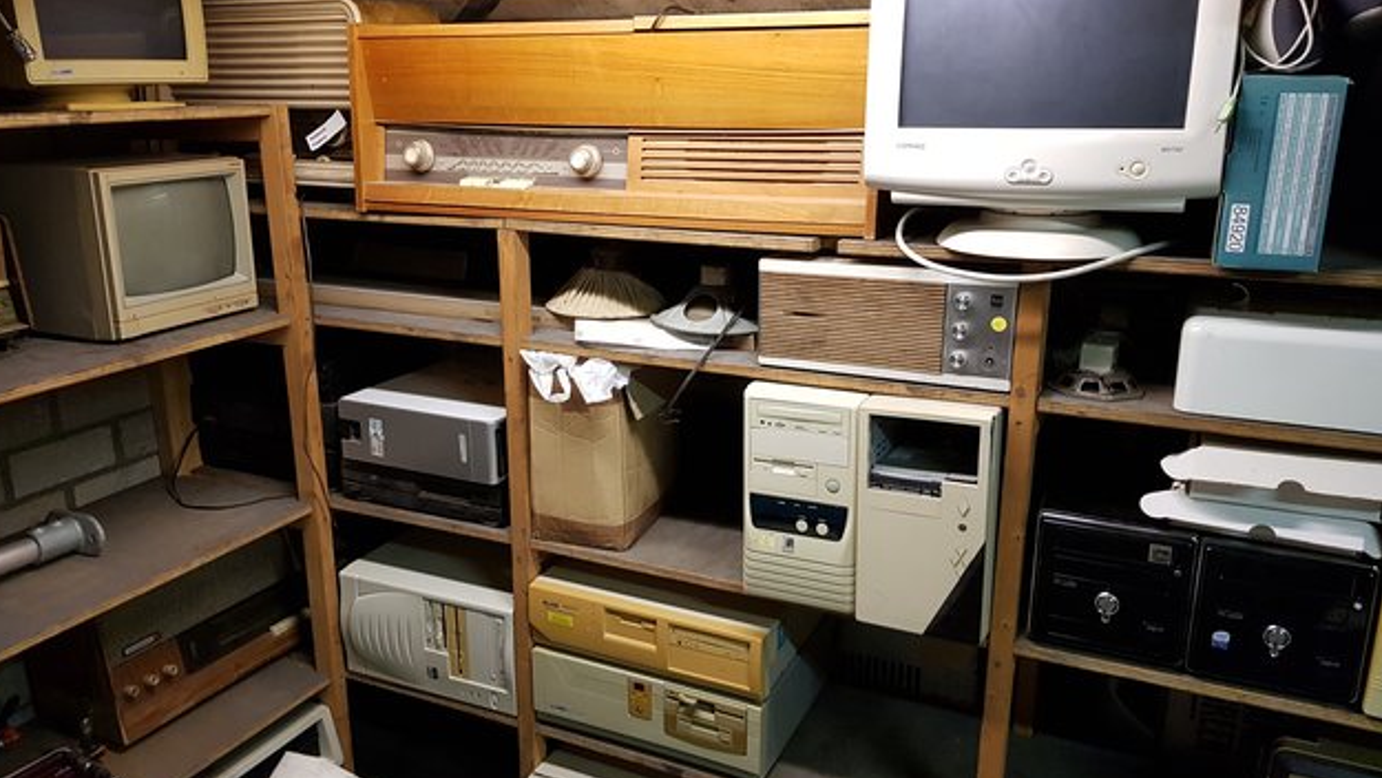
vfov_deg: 40.2
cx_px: 677
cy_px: 420
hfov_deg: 66.0
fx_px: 1063
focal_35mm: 29
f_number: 1.7
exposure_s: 1/33
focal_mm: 4.2
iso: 200
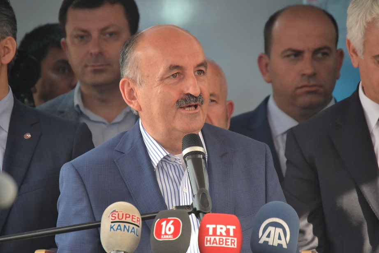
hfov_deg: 6.9
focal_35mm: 300
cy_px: 126
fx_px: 3159
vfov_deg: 4.6
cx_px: 190
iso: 2800
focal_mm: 200
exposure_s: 1/500
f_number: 5.6
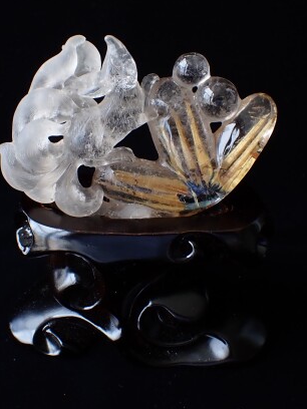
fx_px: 556
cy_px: 185
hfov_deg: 30.9
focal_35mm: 47
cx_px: 142
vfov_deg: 40.4
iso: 200
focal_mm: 5.4
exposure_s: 1/125
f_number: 3.2
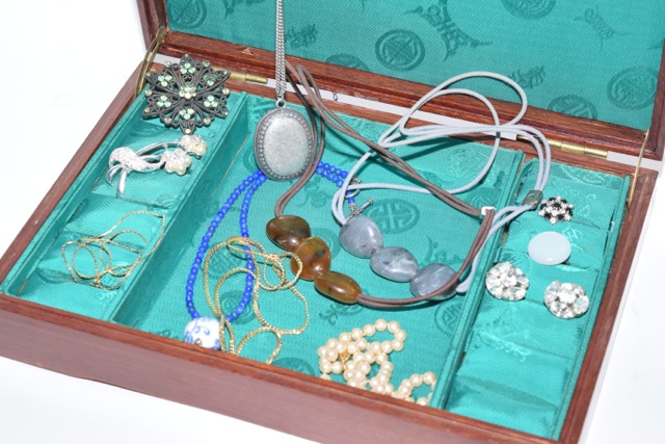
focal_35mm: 82
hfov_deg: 24.6
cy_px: 222
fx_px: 1524
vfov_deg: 16.6
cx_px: 332
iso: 800
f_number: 5.6
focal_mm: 55
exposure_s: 1/125
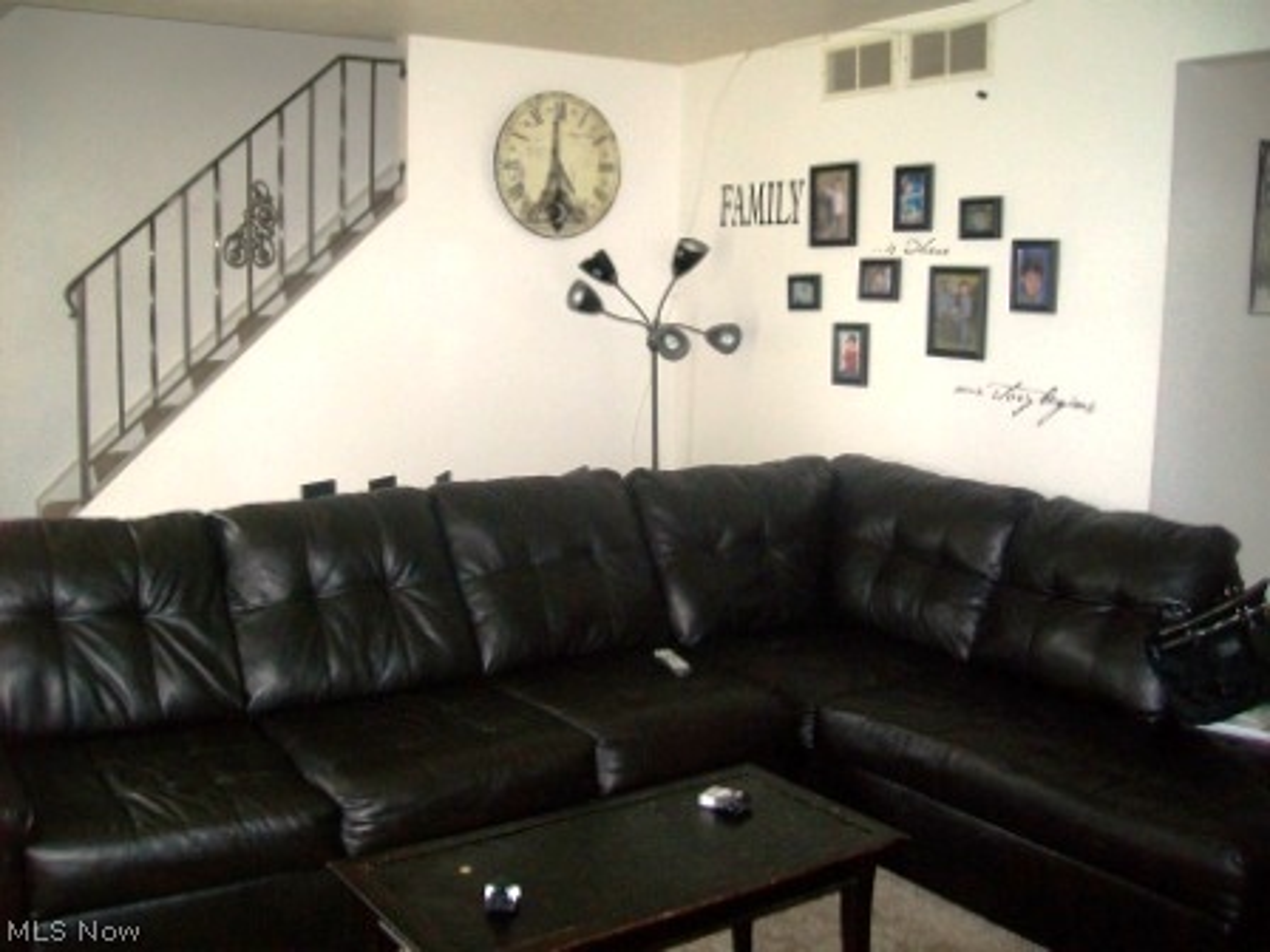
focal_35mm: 34
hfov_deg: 54.0
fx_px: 1247
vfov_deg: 41.8
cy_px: 476
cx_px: 635
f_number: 2.7
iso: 160
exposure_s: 1/60
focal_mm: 6.1
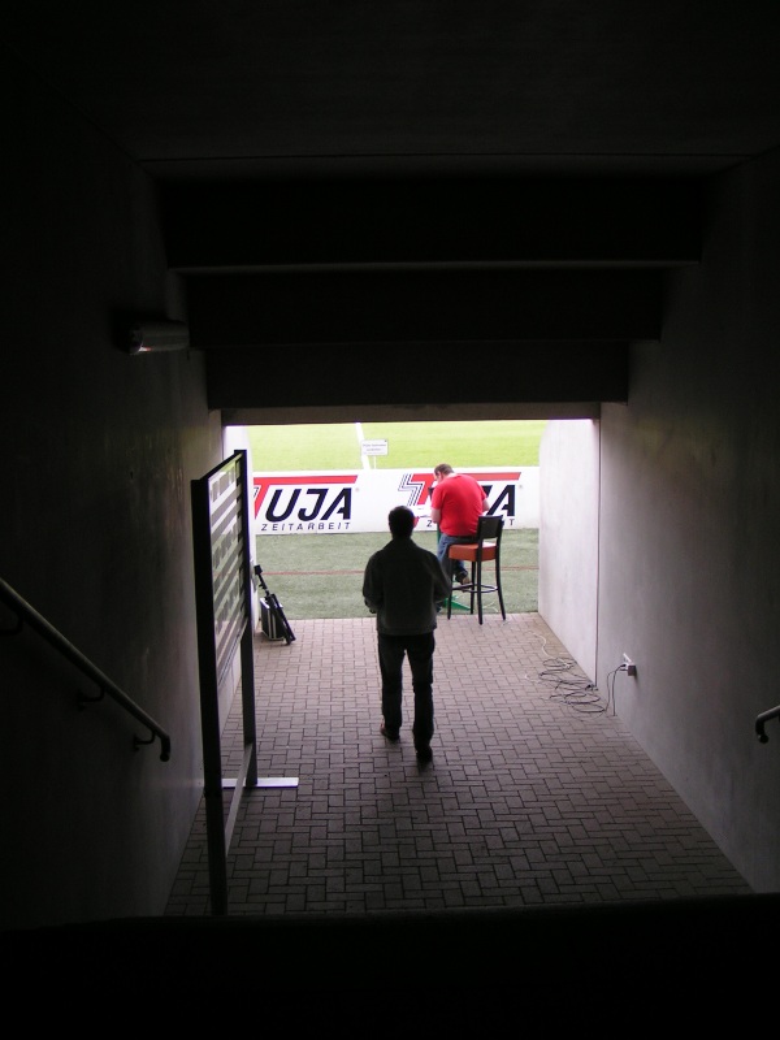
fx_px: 1142
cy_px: 520
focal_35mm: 38
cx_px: 390
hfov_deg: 37.7
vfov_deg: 49.0
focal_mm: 5.8
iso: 50
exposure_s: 1/80
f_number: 4
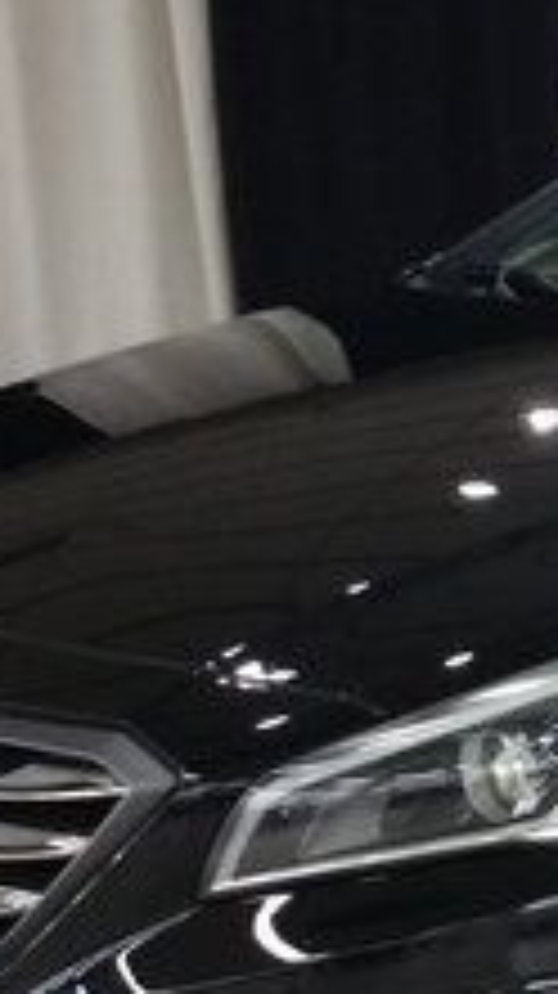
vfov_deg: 21.0
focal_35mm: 101
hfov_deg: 11.2
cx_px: 976
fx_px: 2662
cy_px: 742
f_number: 2.4
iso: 64
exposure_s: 1/24
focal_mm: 3.3
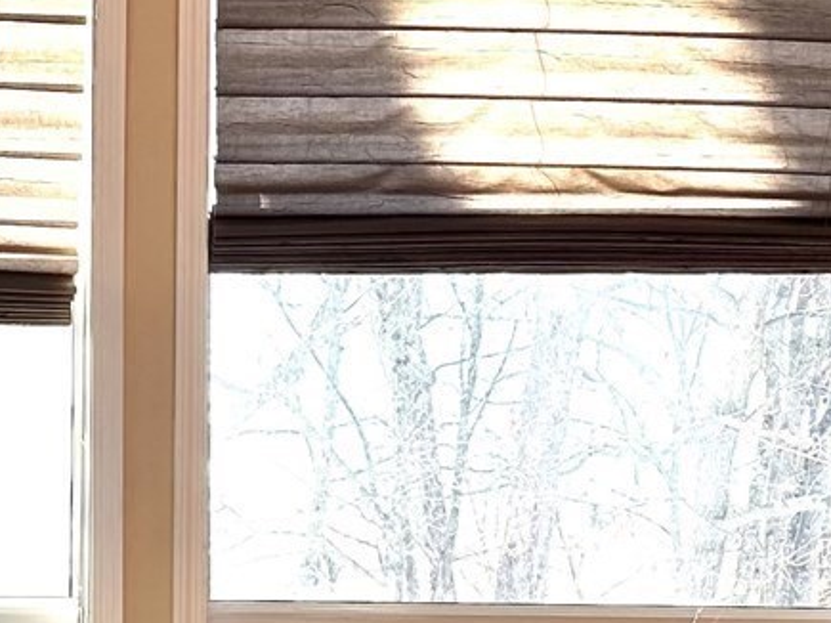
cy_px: 334
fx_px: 2712
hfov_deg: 17.2
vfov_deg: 13.1
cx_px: 138
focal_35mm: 113
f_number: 1.78
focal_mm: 6.86
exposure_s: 1/305
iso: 80
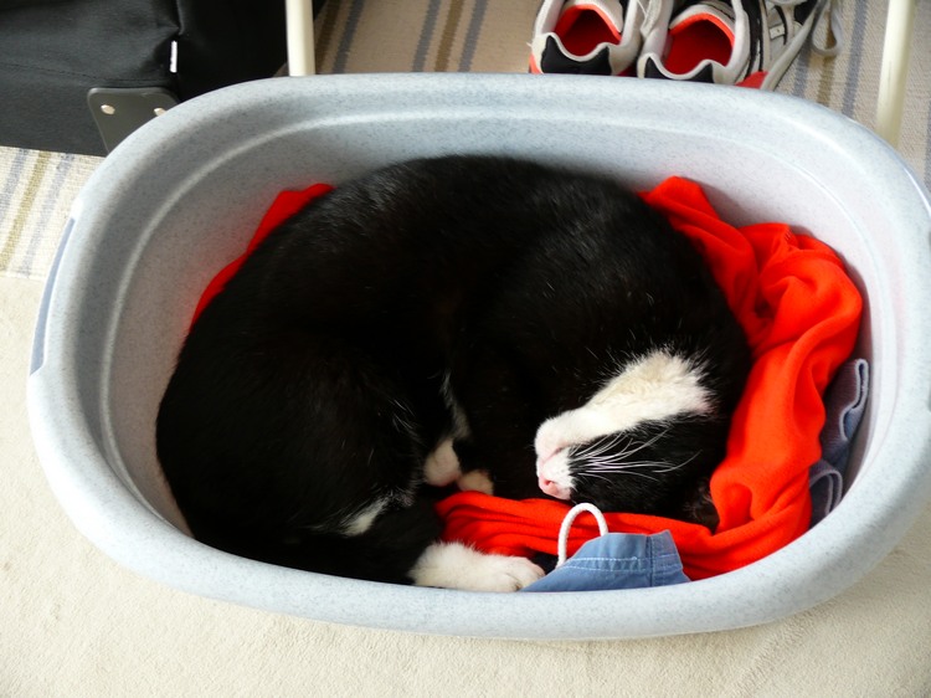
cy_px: 349
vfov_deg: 18.9
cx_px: 466
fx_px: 2097
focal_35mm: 78
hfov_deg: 25.0
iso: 100
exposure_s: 1/13
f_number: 3.2
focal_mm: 16.6
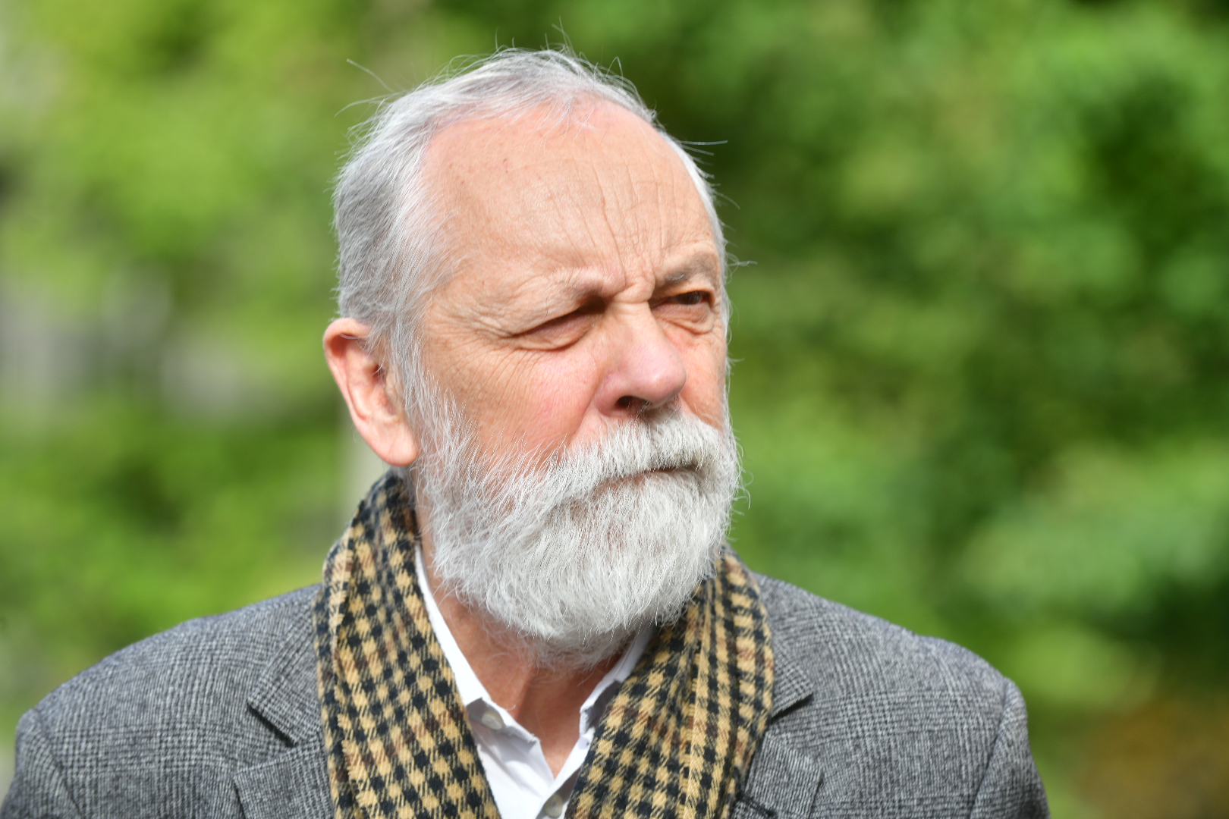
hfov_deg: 10.3
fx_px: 6827
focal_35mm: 200
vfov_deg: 6.9
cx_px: 614
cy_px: 410
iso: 100
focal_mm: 200
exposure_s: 1/200
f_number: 6.3
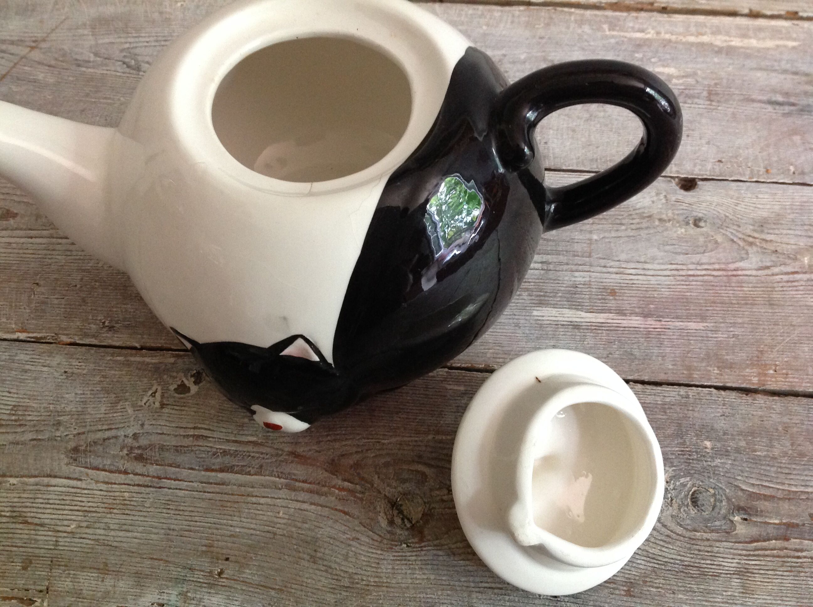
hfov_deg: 52.7
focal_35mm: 35
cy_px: 304
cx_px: 406
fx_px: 821
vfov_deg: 40.6
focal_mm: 4.28
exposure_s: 1/15
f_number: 2.4
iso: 250
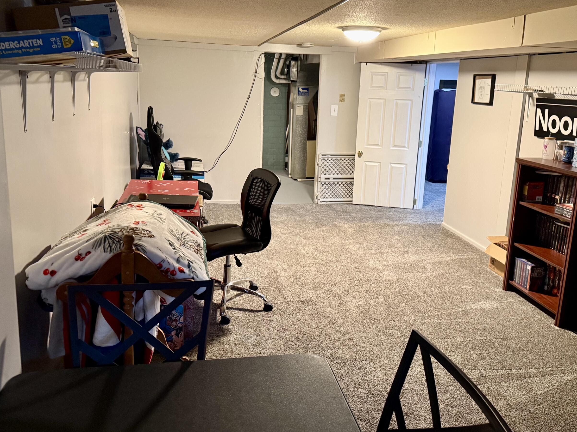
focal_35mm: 30
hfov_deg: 59.9
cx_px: 310
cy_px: 184
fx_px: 500
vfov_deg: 46.6
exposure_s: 1/60
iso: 640
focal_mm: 6.76
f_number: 1.78
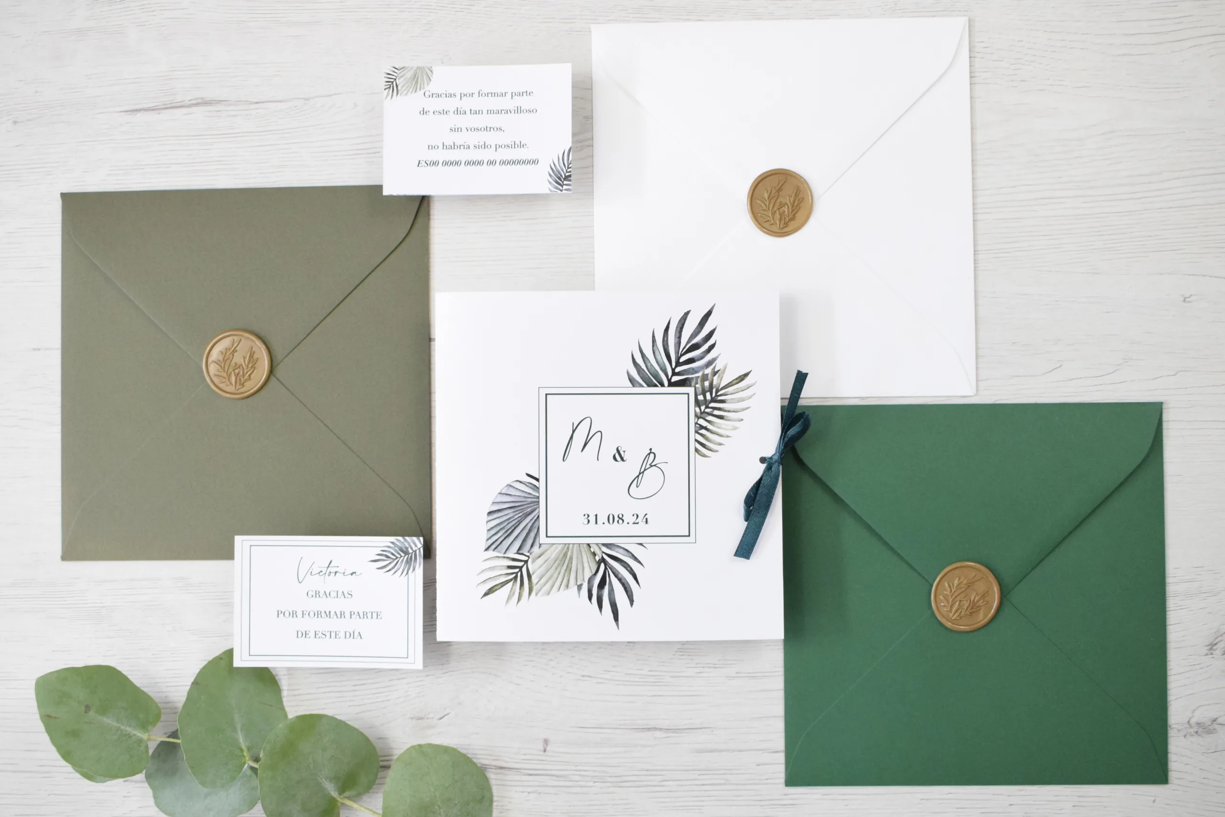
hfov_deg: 46.4
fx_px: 1429
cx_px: 612
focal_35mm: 42
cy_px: 408
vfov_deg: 31.9
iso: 3200
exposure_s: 1/640
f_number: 6.3
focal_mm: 28
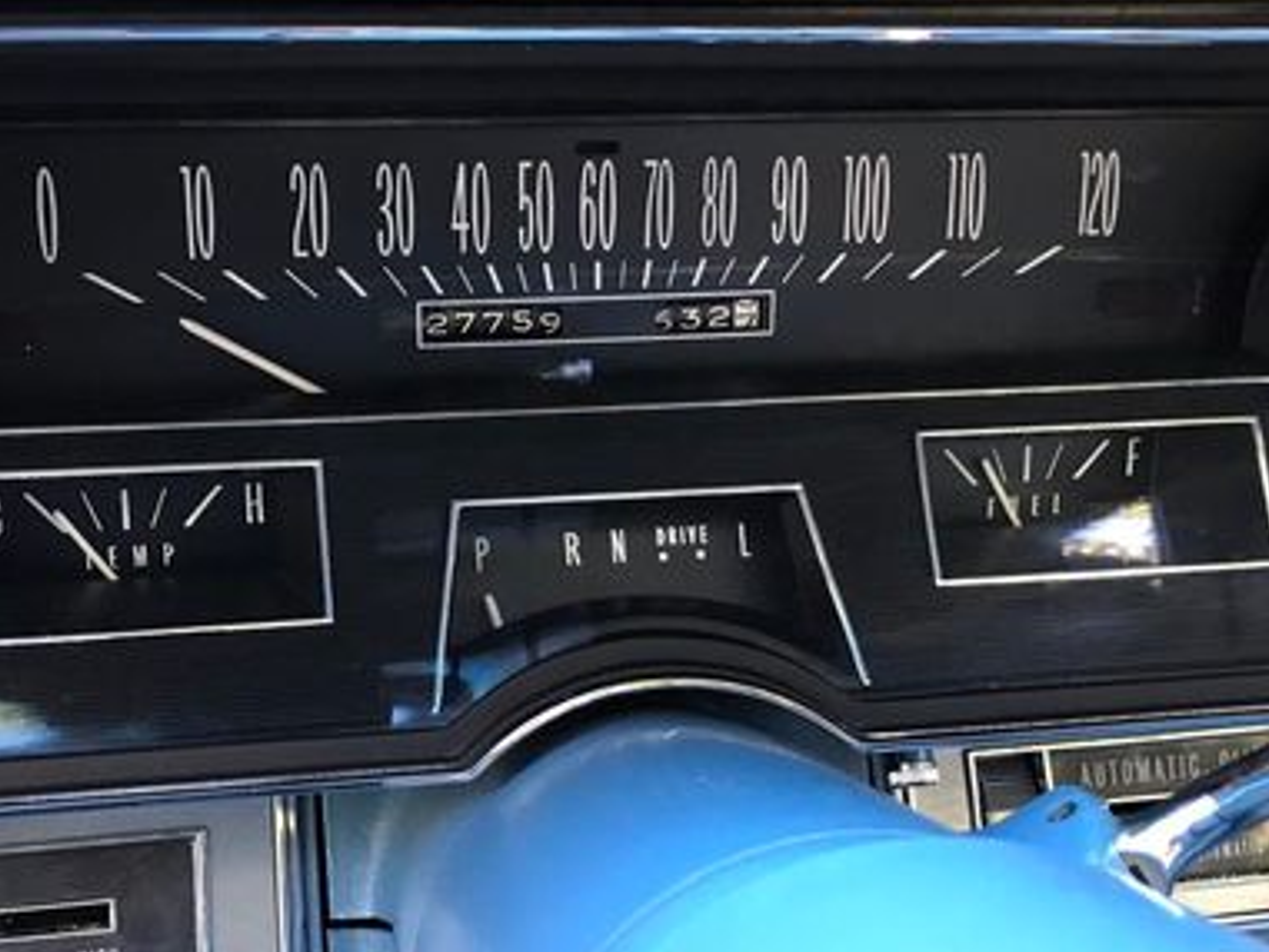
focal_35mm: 47
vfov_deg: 30.8
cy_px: 583
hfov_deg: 40.3
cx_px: 526
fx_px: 1724
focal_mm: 3.99
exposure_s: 1/17
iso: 40
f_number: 1.8
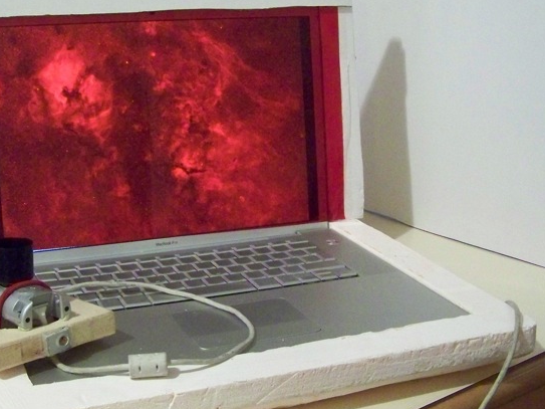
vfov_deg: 26.1
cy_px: 199
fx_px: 881
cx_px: 198
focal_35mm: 56
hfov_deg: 34.1
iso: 800
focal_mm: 6.3
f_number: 2.8
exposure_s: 1/15
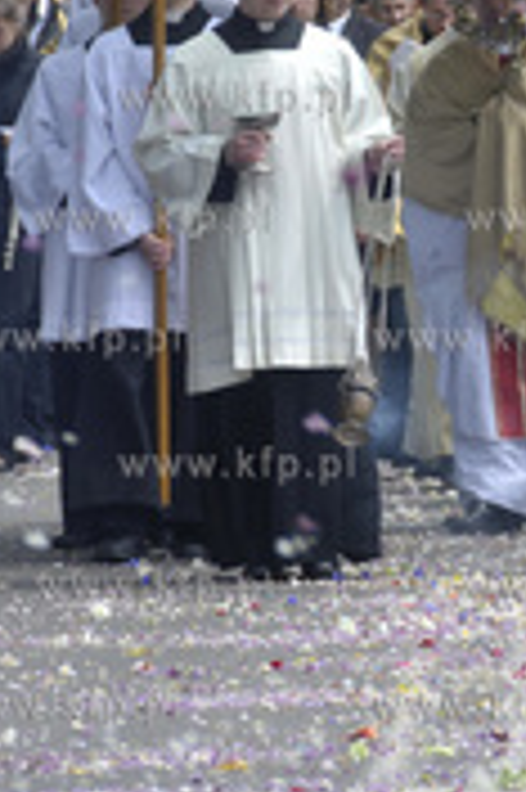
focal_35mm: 681
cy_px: 90
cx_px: 522
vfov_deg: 3.0
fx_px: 14954
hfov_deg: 2.0
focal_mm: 200
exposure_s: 1/160
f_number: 8
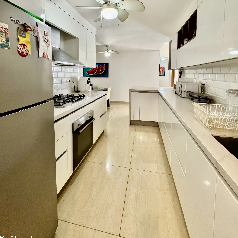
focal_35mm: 17
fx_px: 132
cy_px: 81
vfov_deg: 81.3
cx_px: 116
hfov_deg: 84.0
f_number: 2.2
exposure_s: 1/60
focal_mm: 2.22
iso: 400
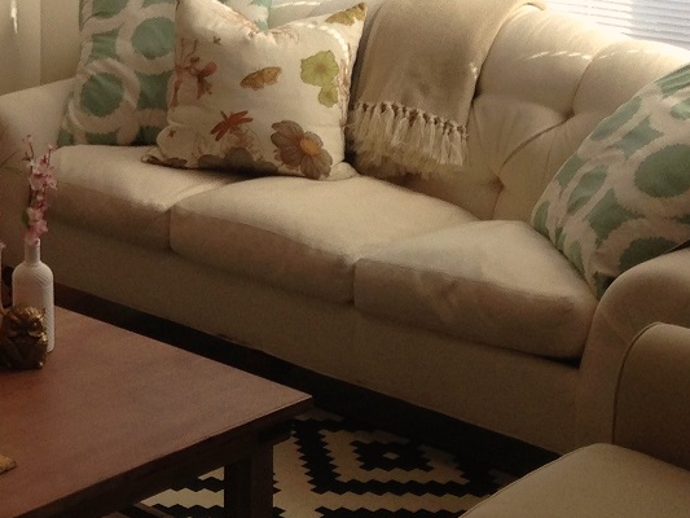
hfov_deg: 18.2
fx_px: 2014
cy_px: 95
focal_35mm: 101
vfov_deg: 14.6
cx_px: -192
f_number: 2.4
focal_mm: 4.12
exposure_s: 1/120
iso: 64
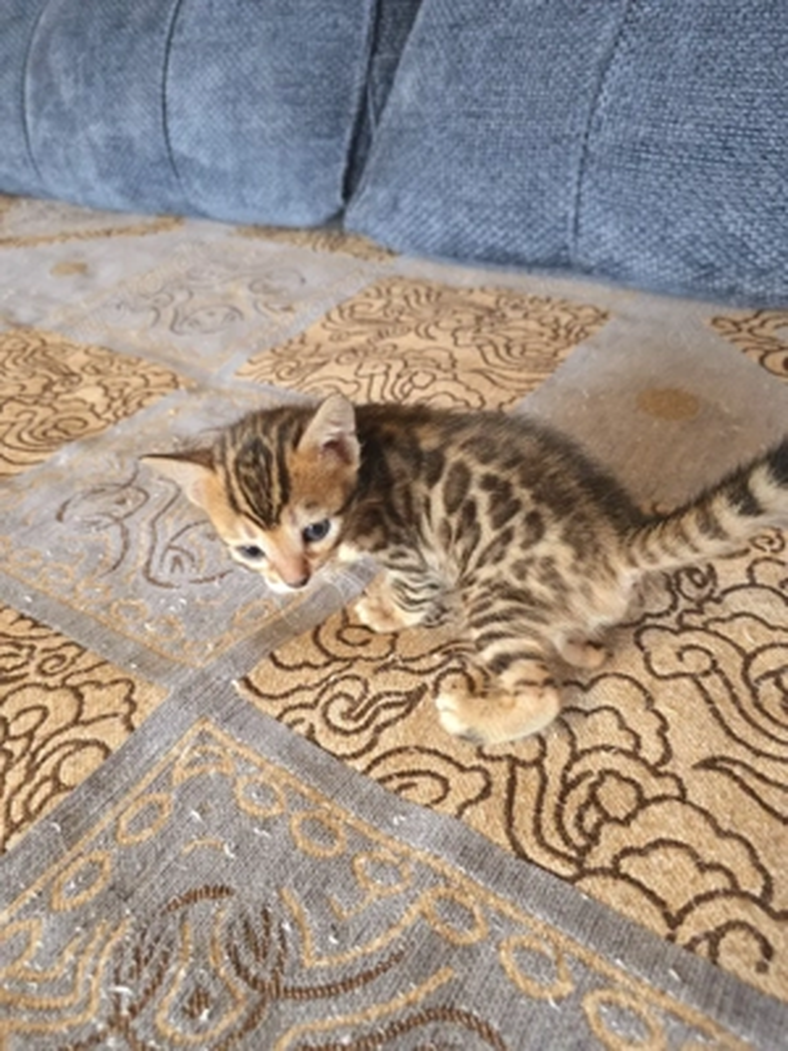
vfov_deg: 73.9
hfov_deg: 58.9
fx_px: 698
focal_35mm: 23
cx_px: 394
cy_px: 526
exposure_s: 1/100
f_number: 1.7
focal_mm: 6.3
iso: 1000
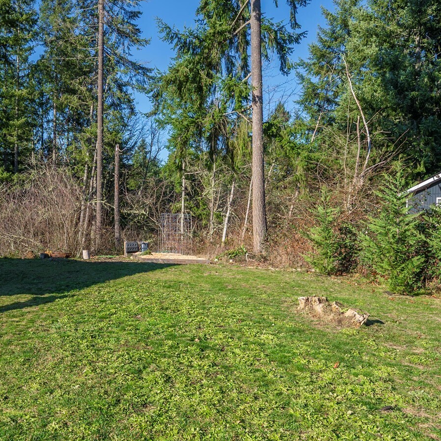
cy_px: 242
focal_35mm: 32
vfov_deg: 51.0
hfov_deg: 48.2
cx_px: 87
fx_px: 461
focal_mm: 20
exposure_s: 1/80
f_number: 7.1
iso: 80
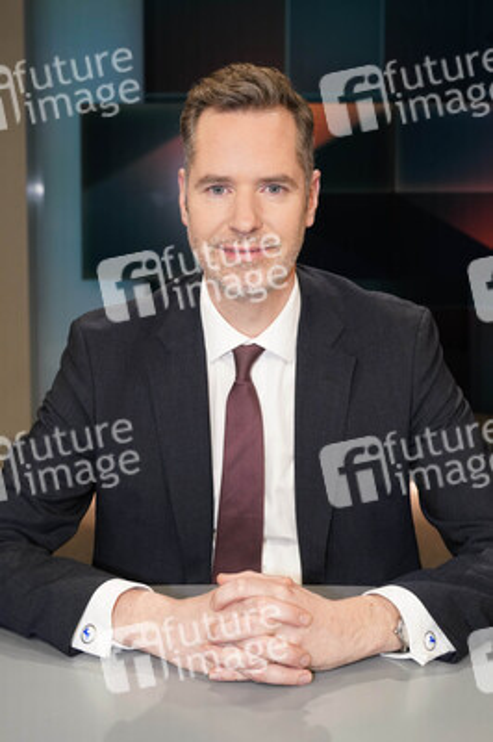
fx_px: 823
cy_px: 371
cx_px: 246
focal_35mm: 40
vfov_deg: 48.5
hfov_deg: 33.3
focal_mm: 40
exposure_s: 1/125
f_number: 5.6
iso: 2000
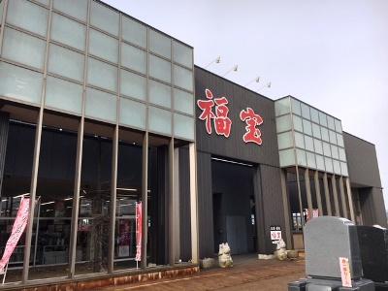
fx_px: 325
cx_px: 194
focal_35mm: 29
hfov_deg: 61.7
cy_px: 146
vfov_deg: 48.2
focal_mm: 4.15
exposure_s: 1/1131
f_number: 2.2
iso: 25
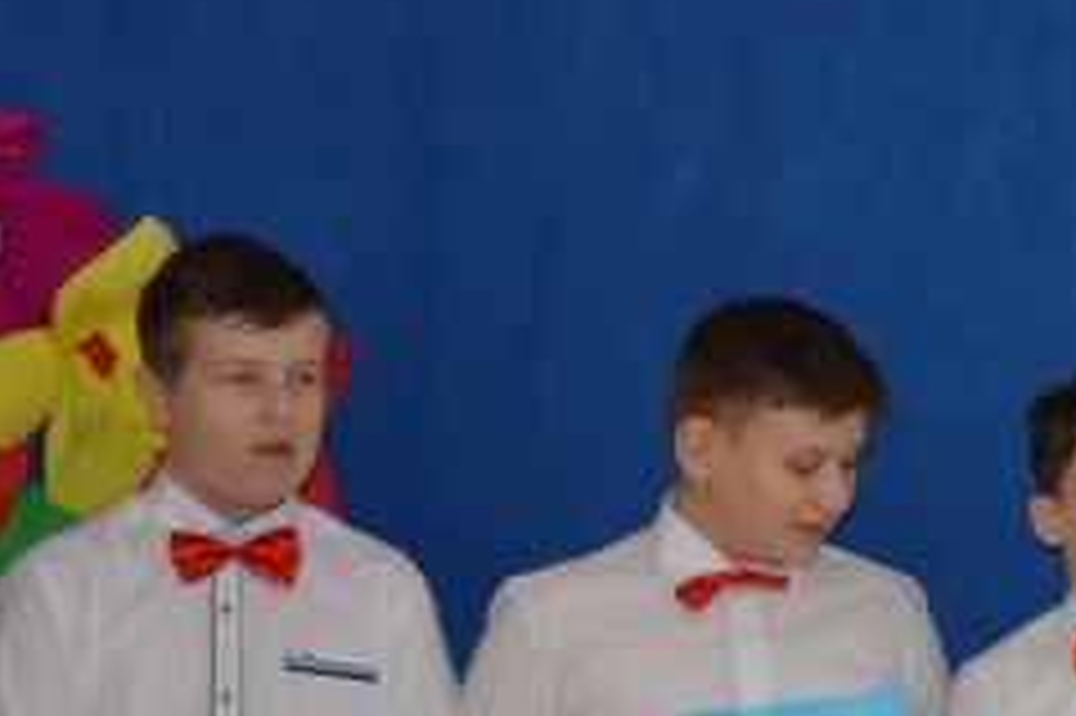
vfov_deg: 6.7
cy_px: 540
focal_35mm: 204
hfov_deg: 9.2
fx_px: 6093
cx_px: 2429
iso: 500
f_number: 4.2
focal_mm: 30
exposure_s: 1/60
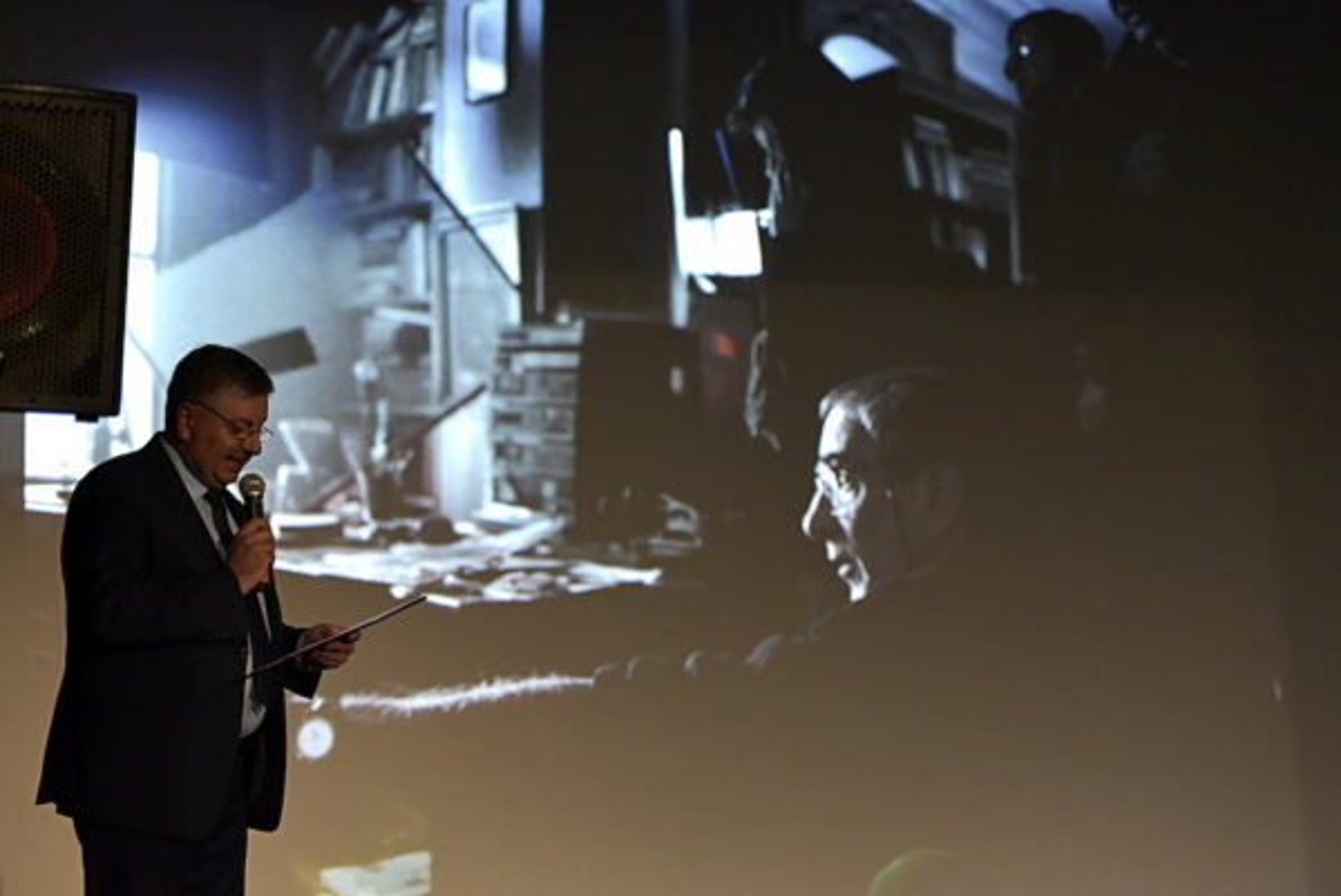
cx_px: 670
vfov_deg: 15.9
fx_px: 3206
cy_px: 448
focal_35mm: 86
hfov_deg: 23.6
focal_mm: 86
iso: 5000
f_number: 2.8
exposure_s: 1/250
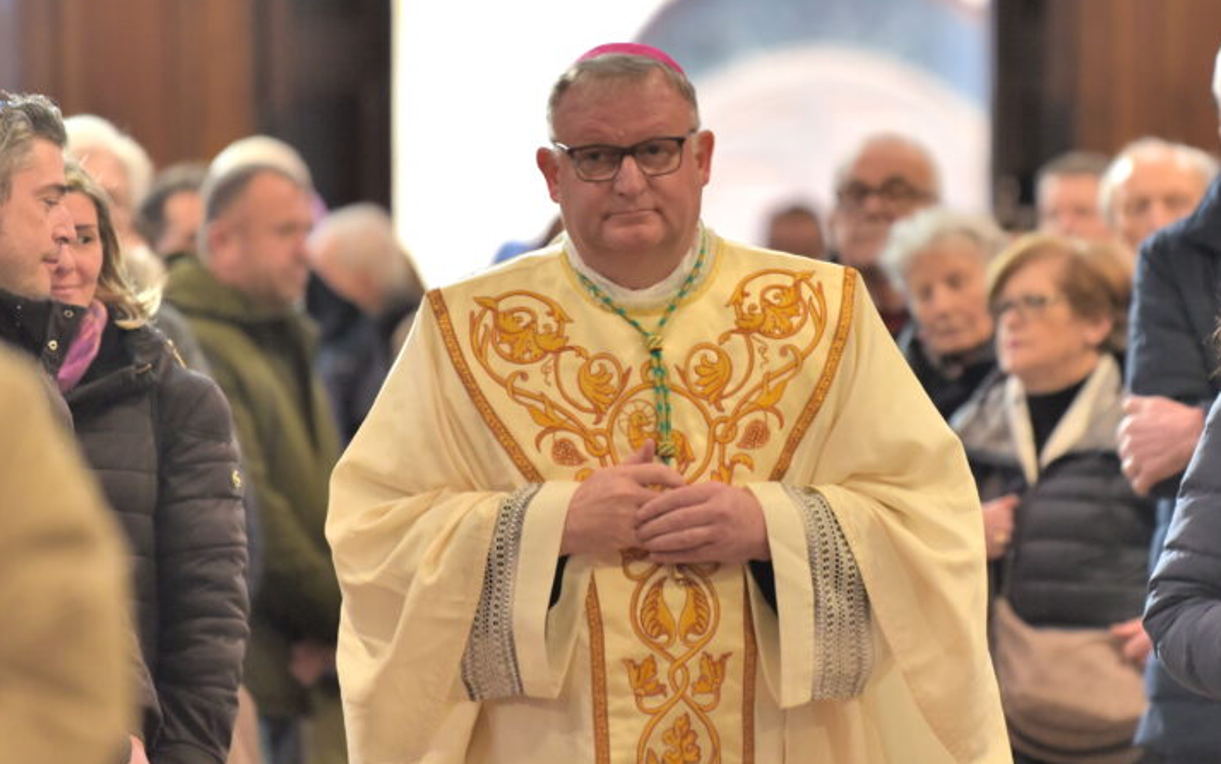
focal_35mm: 293
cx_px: 721
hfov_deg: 7.2
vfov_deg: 4.5
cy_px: 301
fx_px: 9752
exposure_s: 1/125
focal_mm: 200
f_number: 2.8
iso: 1250
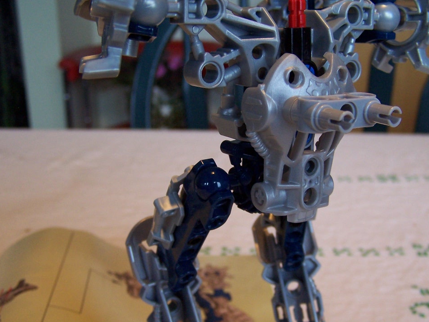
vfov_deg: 30.2
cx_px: 241
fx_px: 595
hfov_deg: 39.6
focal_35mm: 48
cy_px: 189
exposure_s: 1/30
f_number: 2.8
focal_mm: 6.3
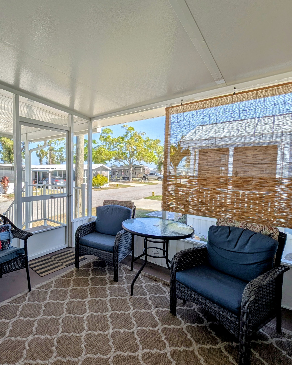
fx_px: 173
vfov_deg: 93.1
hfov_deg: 77.7
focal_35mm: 16
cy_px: 181
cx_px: 97
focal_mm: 2.23
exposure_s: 1/605
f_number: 1.95
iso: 37
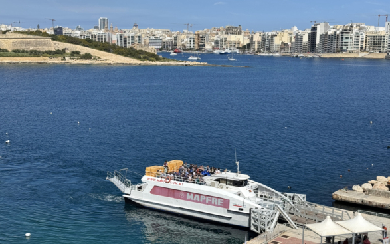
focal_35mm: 52
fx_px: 553
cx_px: 197
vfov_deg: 24.9
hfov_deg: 38.9
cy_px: 140
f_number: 1.8
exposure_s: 1/6410
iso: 64
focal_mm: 6.8
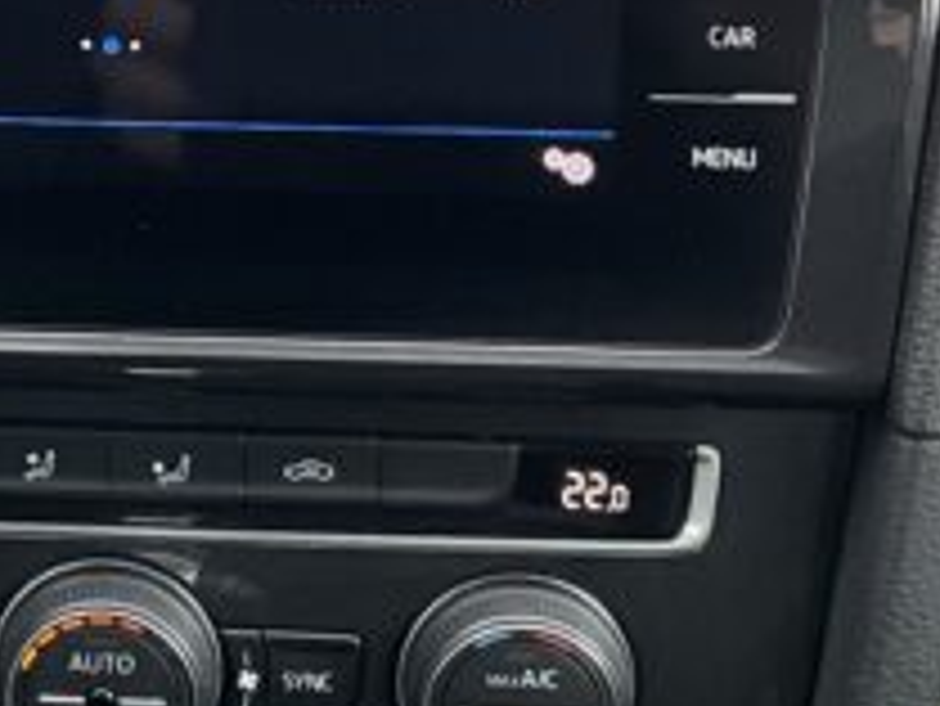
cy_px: -40
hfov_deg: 17.5
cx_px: 94
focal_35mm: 111
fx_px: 3016
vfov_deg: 13.1
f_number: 1.8
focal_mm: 3
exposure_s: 1/60
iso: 160
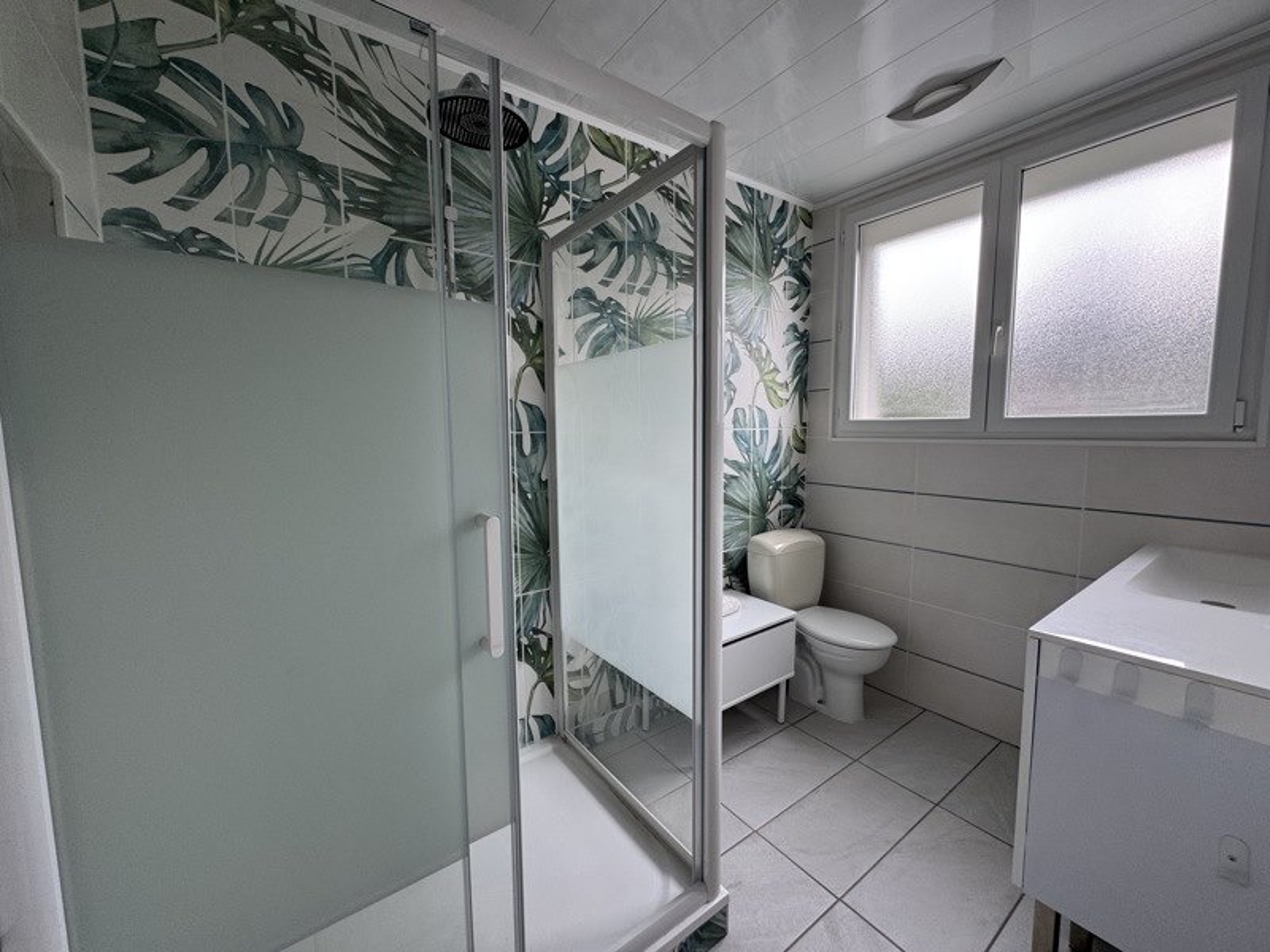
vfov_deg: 85.7
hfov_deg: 102.1
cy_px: 476
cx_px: 635
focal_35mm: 14
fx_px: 514
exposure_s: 1/99
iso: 100
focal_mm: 2.22
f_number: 2.2
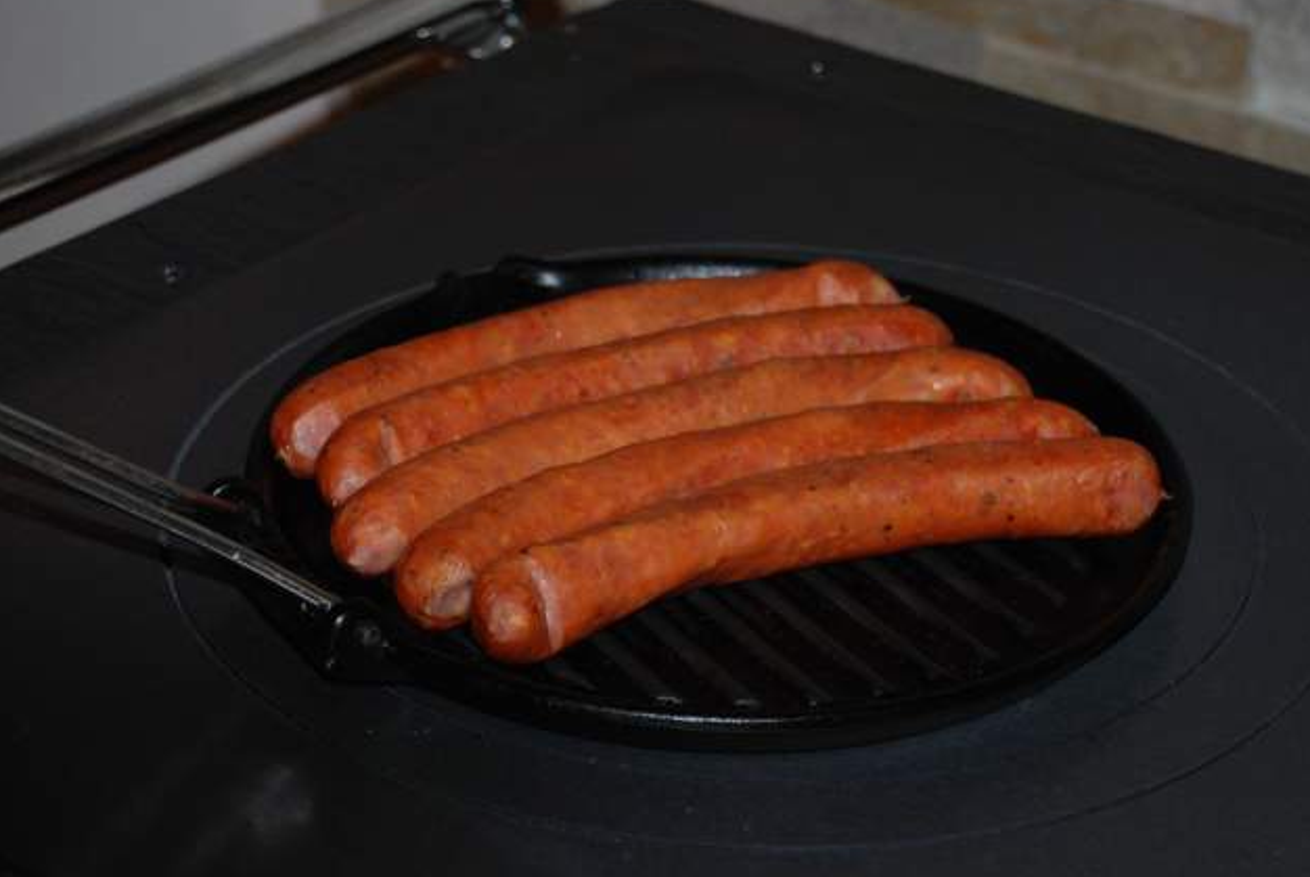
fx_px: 3352
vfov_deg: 14.9
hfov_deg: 22.1
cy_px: 504
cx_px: 665
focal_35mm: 92
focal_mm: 48
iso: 400
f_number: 4.8
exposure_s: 1/60
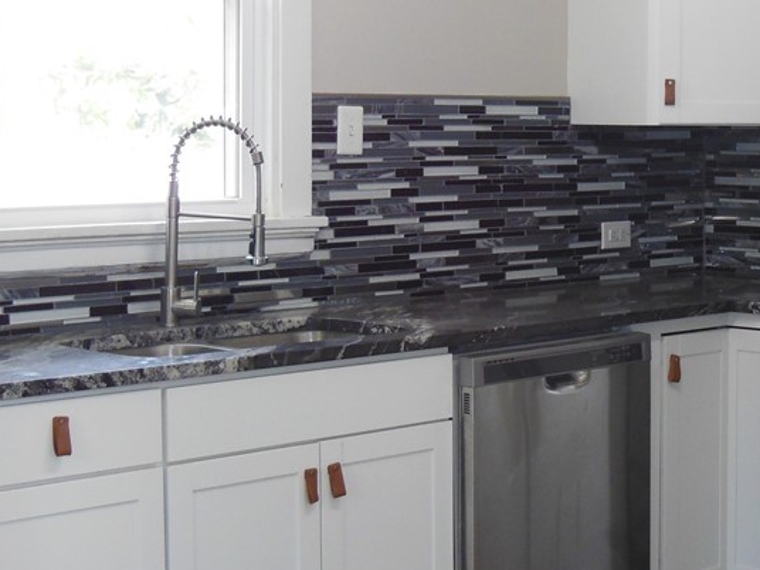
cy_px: 227
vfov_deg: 17.2
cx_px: 631
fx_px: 1888
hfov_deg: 22.4
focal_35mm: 86
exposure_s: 1/30
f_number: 4.4
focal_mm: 8
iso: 320
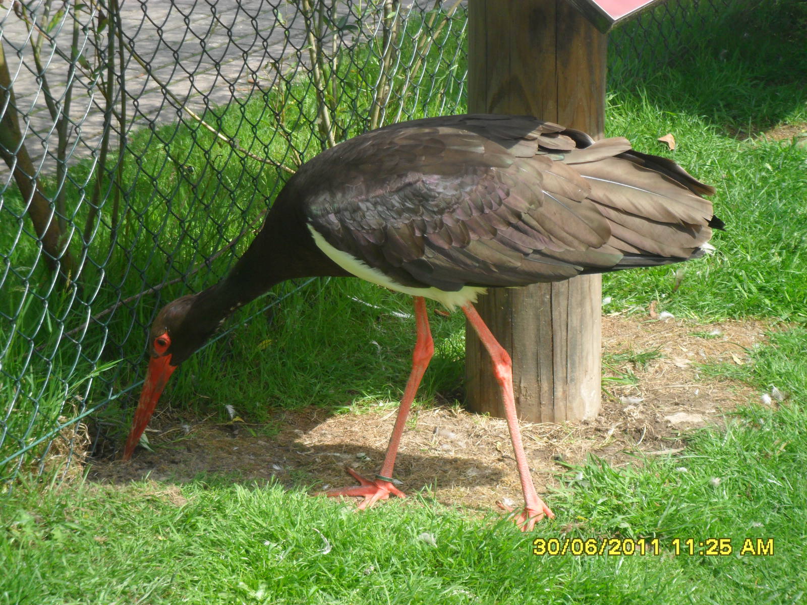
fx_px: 2728
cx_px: 404
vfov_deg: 12.7
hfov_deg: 16.8
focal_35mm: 117
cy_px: 302
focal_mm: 21
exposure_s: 1/180
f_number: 5.4
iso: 100
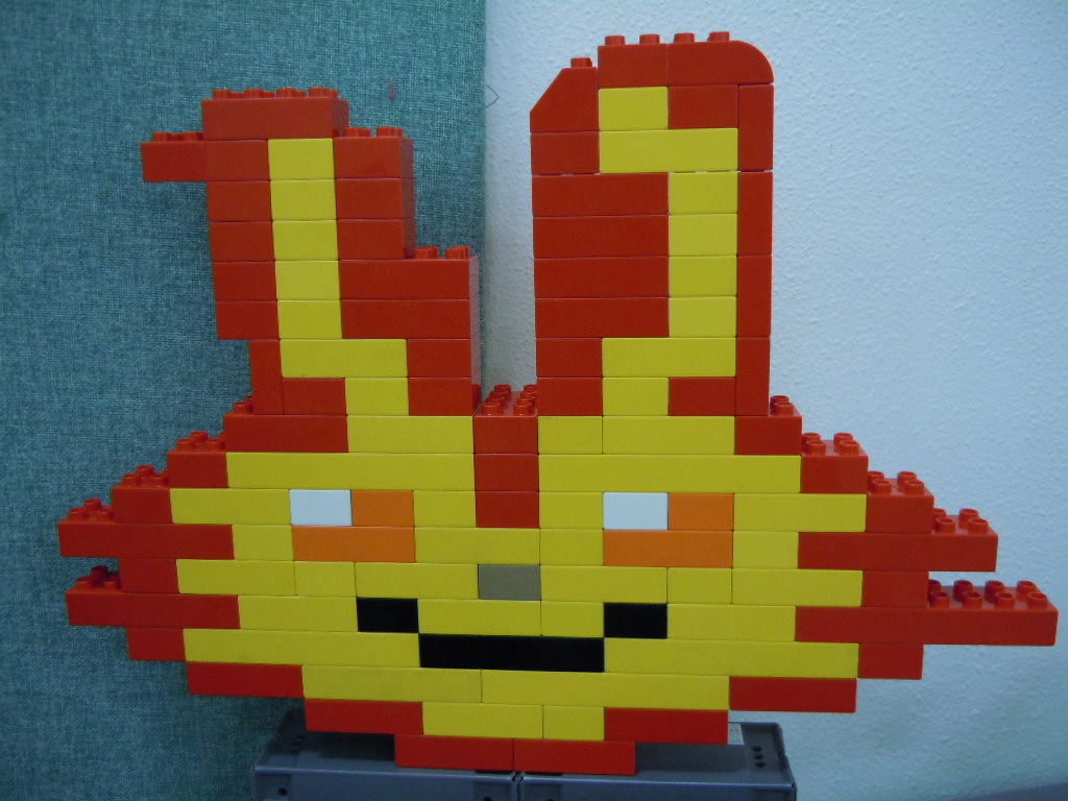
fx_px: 1049
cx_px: 534
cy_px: 400
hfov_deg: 54.0
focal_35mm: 34
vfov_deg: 41.8
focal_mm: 6.2
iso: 400
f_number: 3.6
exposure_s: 1/30
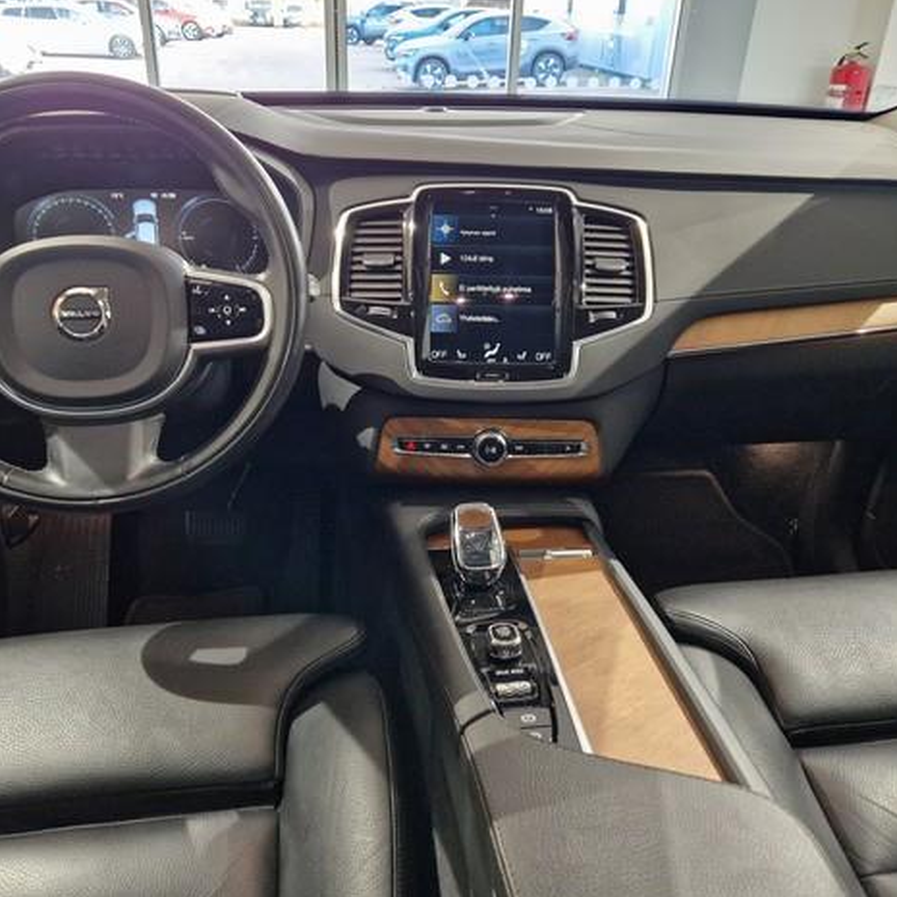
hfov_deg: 57.3
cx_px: 428
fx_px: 821
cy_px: 442
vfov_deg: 57.3
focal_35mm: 28
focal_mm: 5.4
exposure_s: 1/100
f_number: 1.8
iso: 800
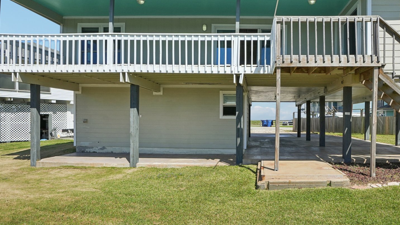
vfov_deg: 45.9
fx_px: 255
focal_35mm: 24
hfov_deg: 75.2
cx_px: 246
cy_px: 55
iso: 400
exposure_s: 1/1500
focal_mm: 16
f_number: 8
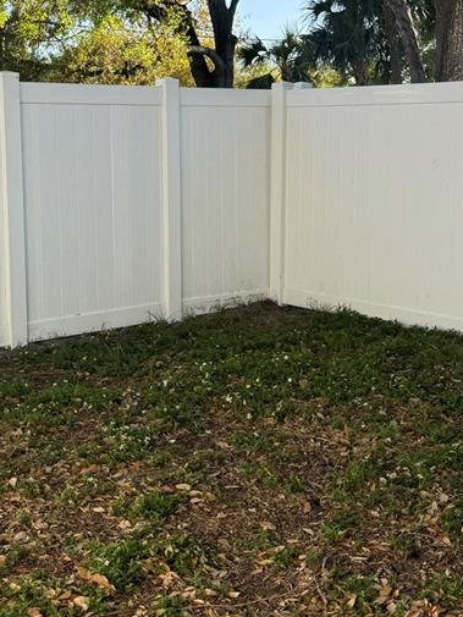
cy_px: 257
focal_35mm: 57
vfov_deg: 33.7
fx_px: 1016
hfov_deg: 25.7
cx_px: 238
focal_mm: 6.76
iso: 80
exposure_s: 1/1456
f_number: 1.78
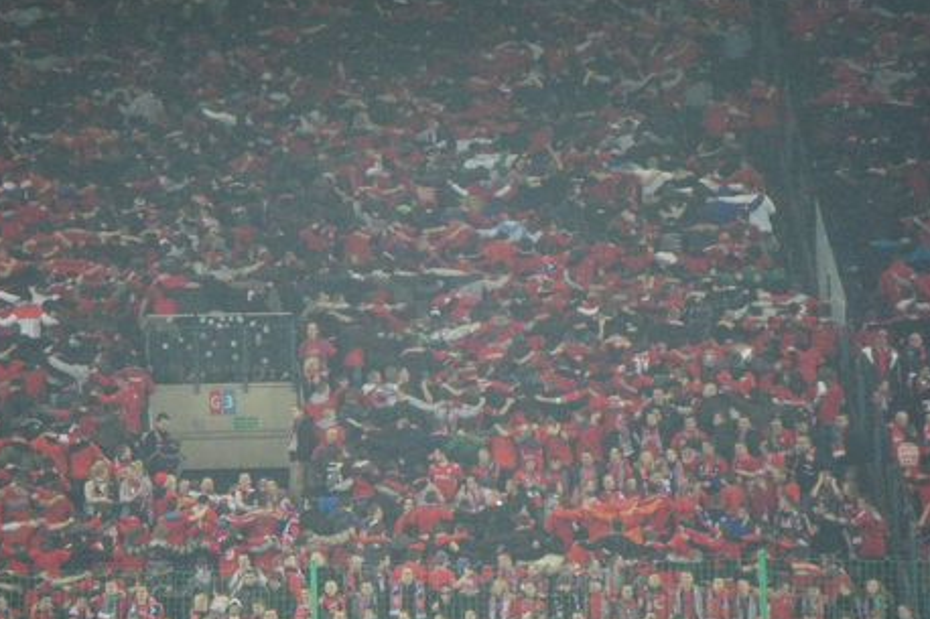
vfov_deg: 4.0
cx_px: 388
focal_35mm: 344
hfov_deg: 6.0
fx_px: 8883
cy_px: 328
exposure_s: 1/50
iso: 800
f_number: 5.4
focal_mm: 44.1
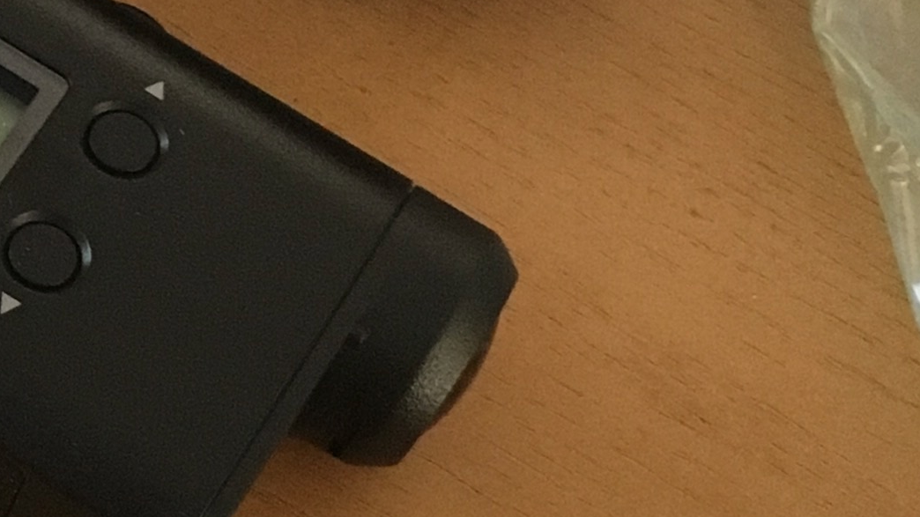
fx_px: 2976
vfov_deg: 9.9
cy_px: 35
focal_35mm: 122
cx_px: -379
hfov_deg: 16.3
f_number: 2.2
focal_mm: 4.15
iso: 200
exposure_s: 1/15
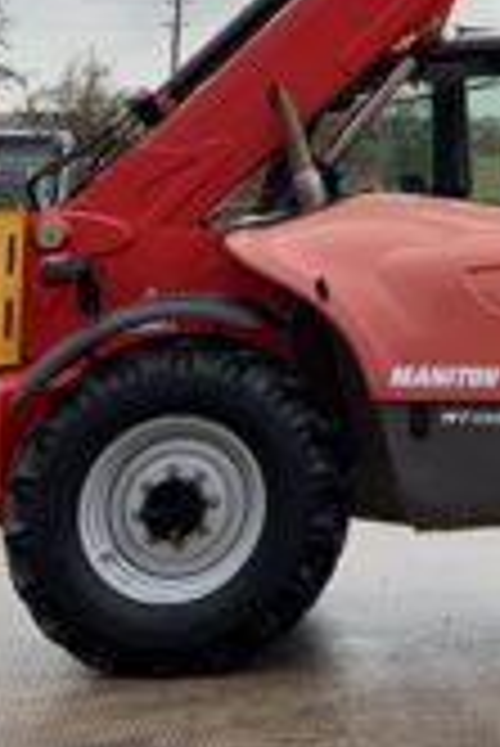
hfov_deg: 10.9
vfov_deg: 16.4
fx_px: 2411
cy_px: -288
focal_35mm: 116
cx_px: 982
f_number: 1.8
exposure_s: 1/122
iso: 20
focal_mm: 3
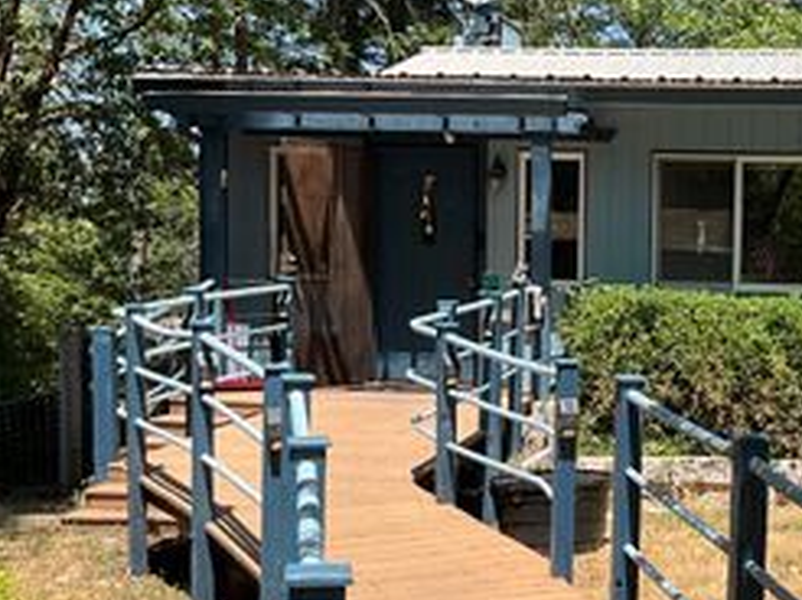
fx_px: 1366
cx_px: 756
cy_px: 364
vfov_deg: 24.7
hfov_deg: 30.9
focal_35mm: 59
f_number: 1.8
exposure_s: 1/1076
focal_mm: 3
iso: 25
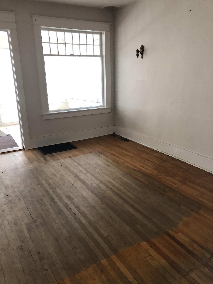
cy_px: 142
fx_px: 230
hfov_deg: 49.7
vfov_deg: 63.4
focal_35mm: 28
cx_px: 106
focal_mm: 4
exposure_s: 1/15
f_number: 1.8
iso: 50
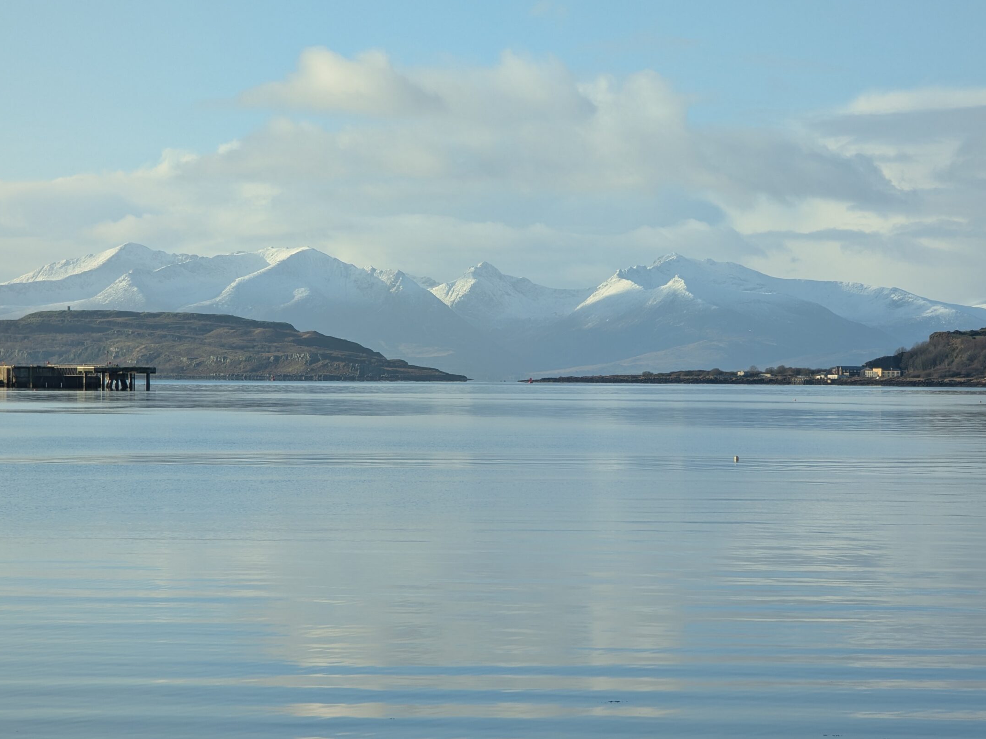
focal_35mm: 140
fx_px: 3988
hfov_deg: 14.1
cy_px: 373
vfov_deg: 10.6
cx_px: 489
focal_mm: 19
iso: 21
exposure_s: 1/202
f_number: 3.5
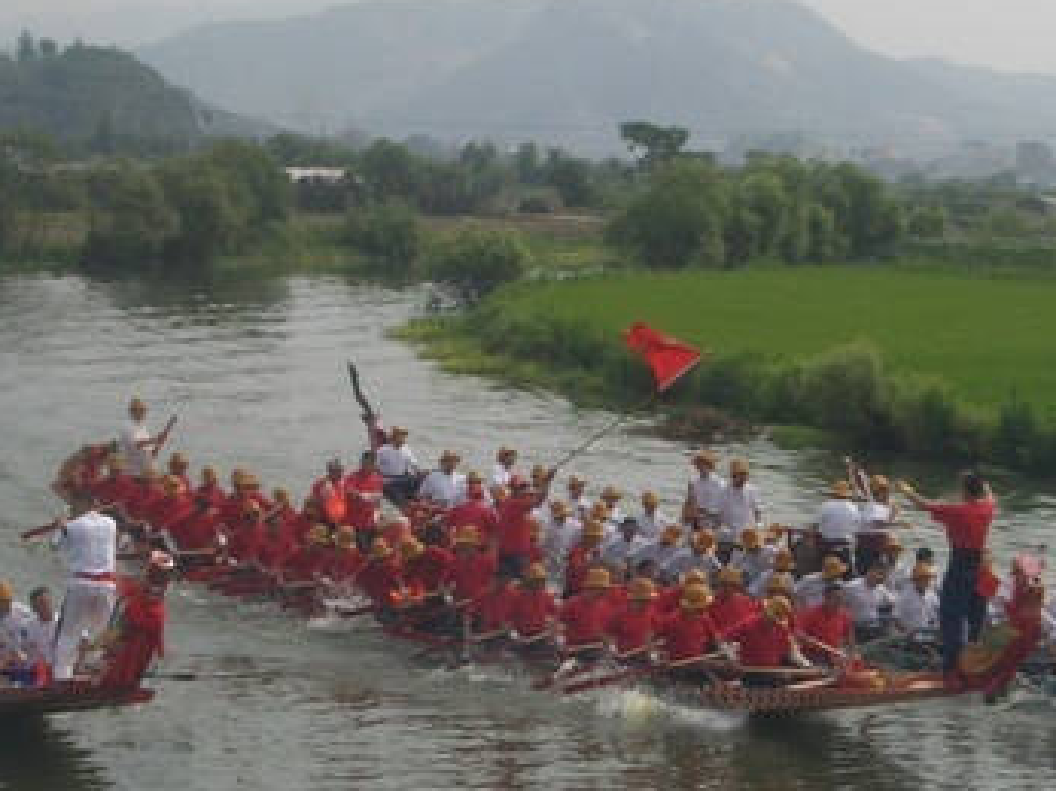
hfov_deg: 18.5
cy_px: 552
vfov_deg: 13.9
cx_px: 478
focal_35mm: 106
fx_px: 3233
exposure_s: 1/640
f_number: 5
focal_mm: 8.2
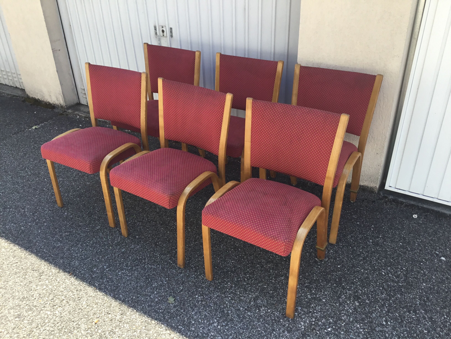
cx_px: 226
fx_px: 404
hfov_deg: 58.4
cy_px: 170
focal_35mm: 31
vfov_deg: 45.4
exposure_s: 1/353
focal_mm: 3.3
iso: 25
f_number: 2.4
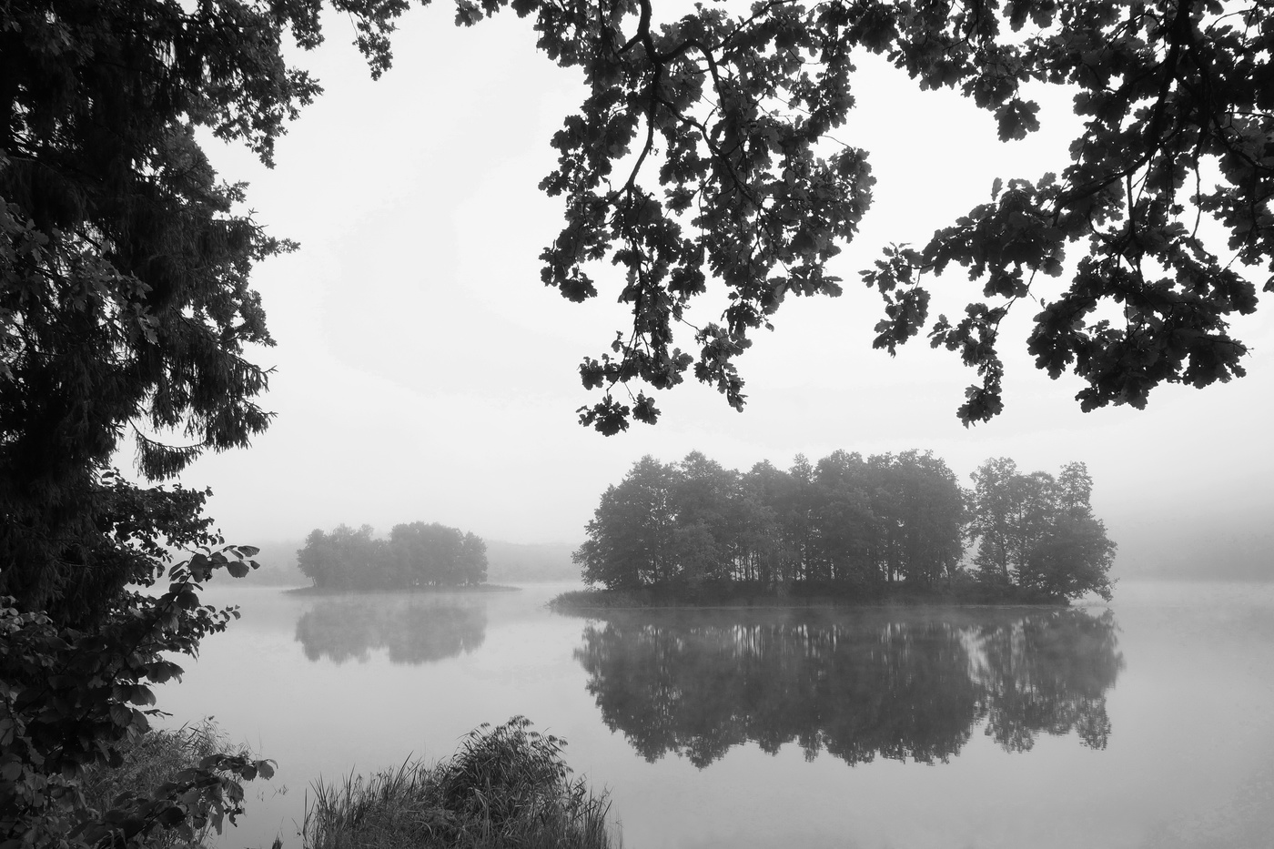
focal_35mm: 30
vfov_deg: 43.6
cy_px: 424
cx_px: 637
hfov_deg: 61.9
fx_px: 1061
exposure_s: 1/80
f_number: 11
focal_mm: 20
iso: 200
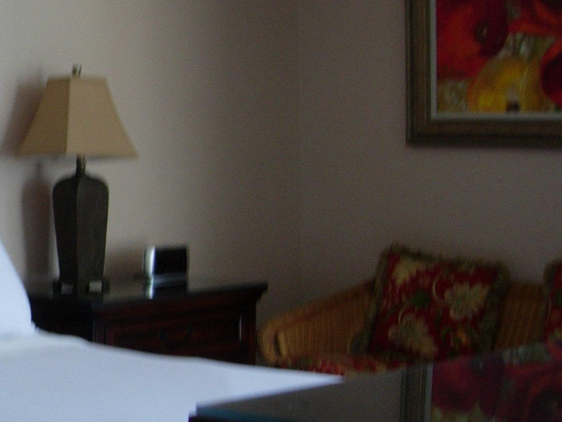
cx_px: -123
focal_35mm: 96
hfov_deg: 19.2
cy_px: 259
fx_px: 1559
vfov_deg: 15.4
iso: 64
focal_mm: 7.8
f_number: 2.8
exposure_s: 1/35.9
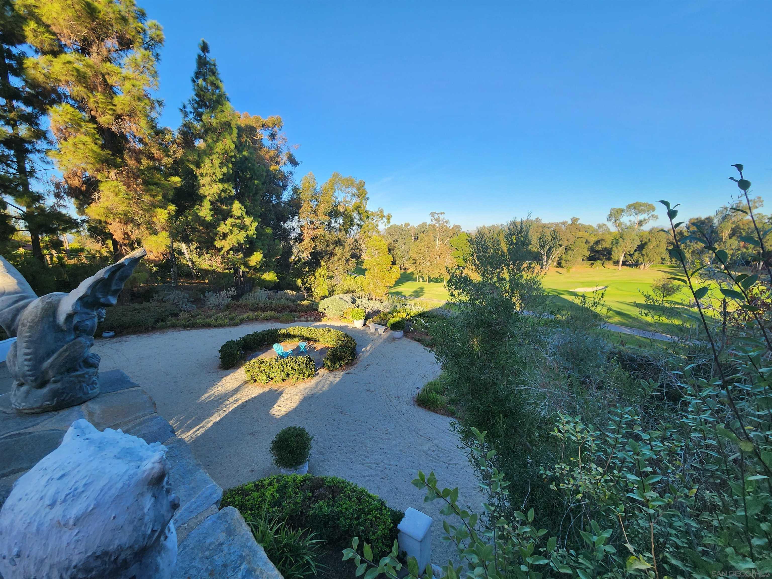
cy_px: 290
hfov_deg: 106.2
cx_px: 386
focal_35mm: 13
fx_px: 290
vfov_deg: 89.9
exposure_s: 1/599
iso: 50
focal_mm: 2.2
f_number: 2.2
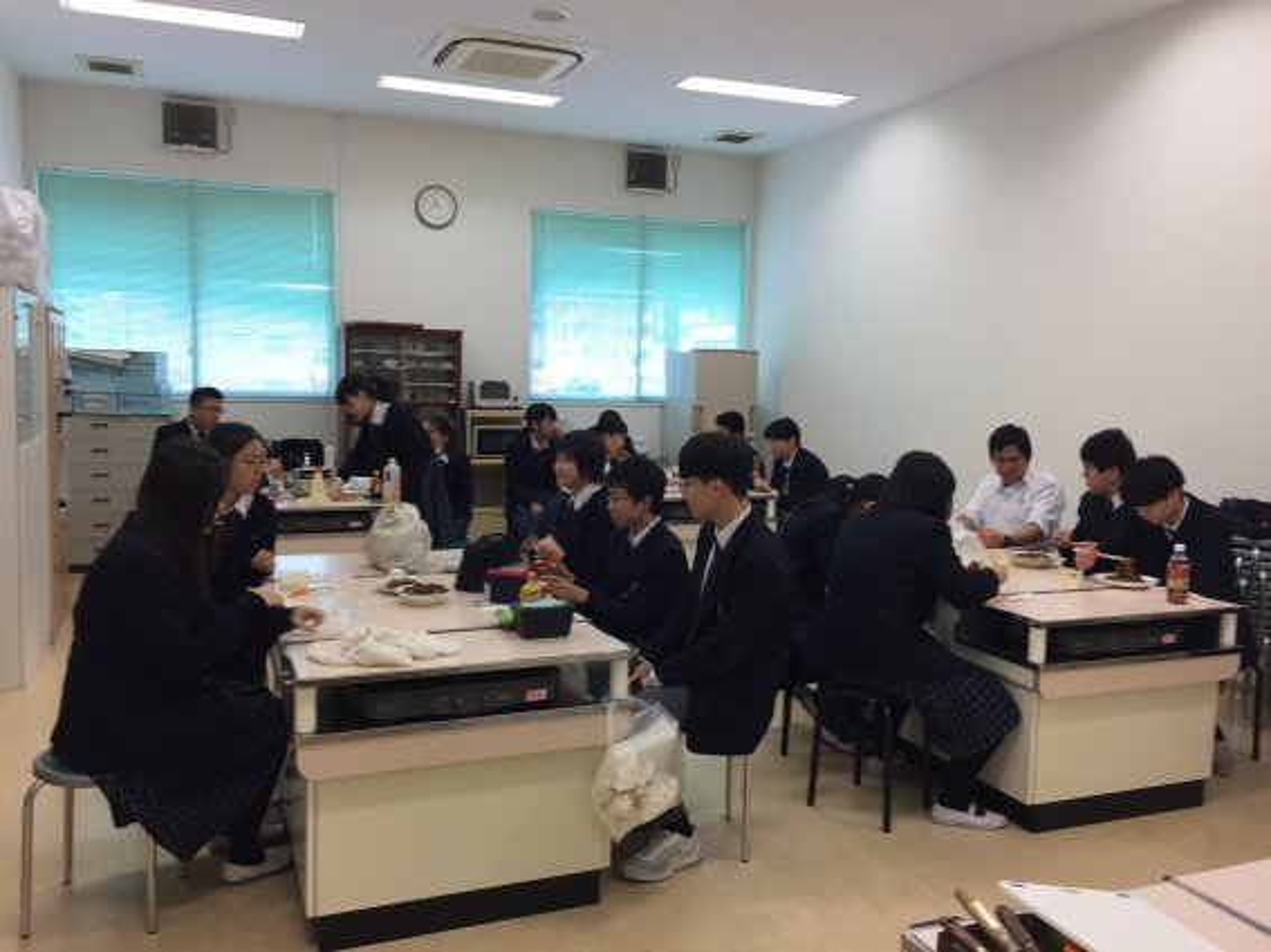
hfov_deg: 61.7
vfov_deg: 48.2
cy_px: 476
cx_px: 636
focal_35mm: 29
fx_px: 1065
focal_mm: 4.15
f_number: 2.2
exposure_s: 1/40
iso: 32
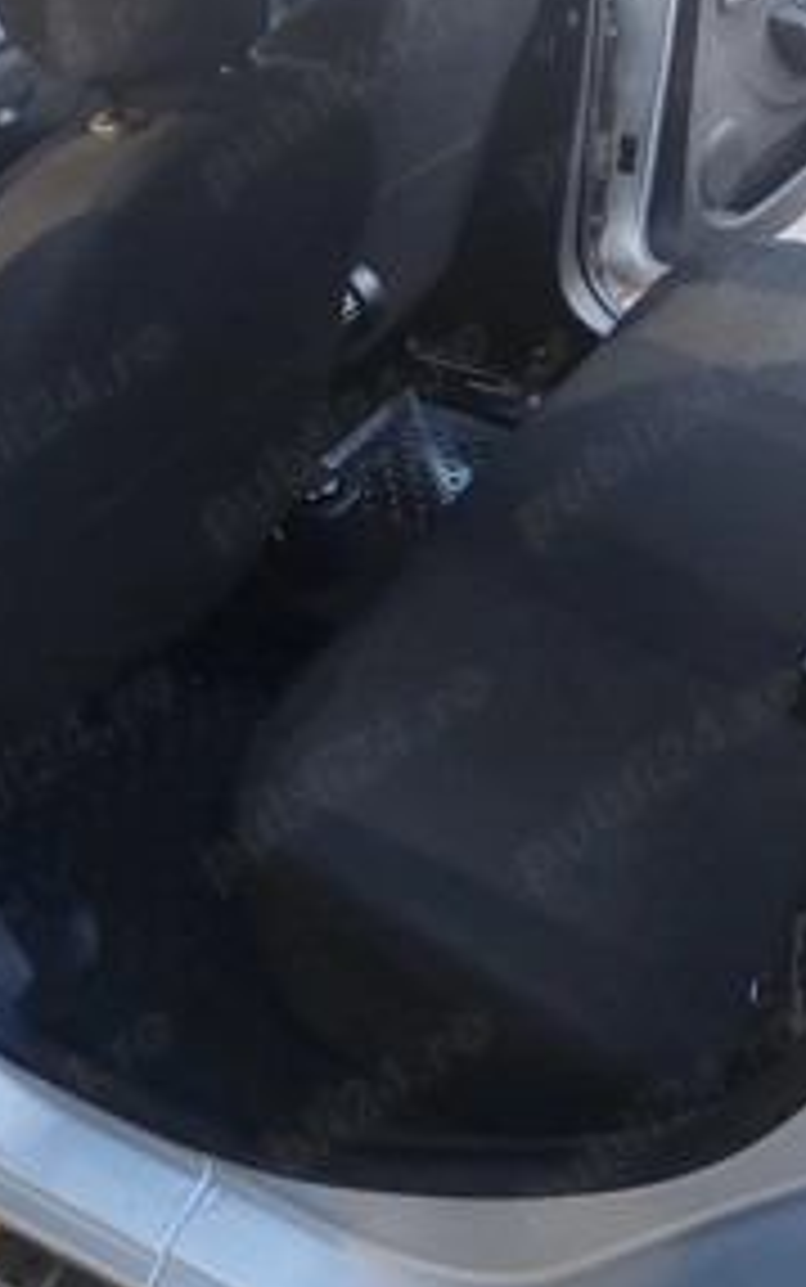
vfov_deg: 48.9
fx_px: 1404
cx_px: 500
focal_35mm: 40
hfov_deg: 31.9
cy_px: 504
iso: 1600
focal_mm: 6.12
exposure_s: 1/50
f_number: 1.9
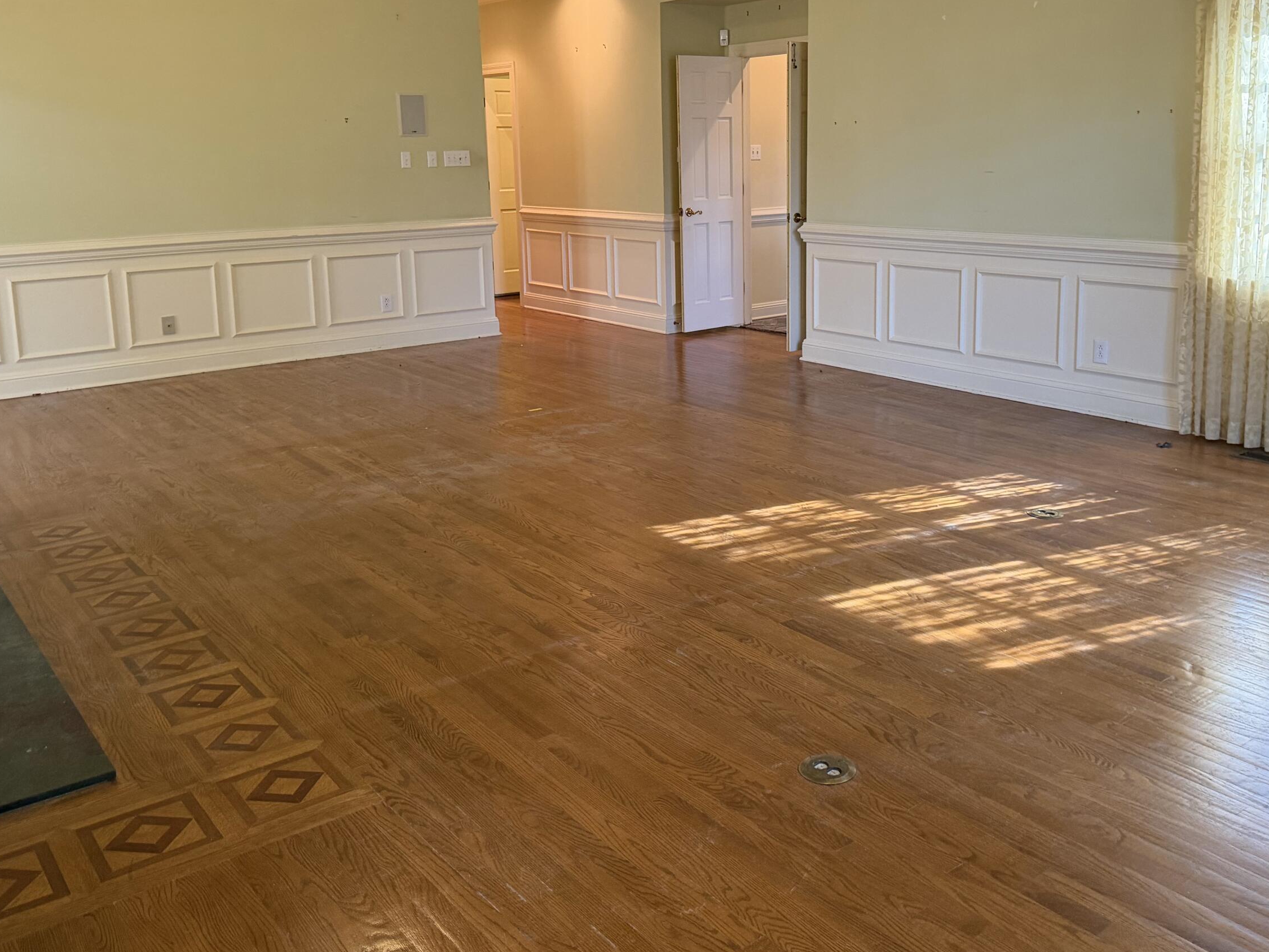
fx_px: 1173
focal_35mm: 32
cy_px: 343
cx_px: 686
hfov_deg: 56.7
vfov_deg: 43.7
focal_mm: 6.76
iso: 320
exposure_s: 1/60
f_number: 1.78
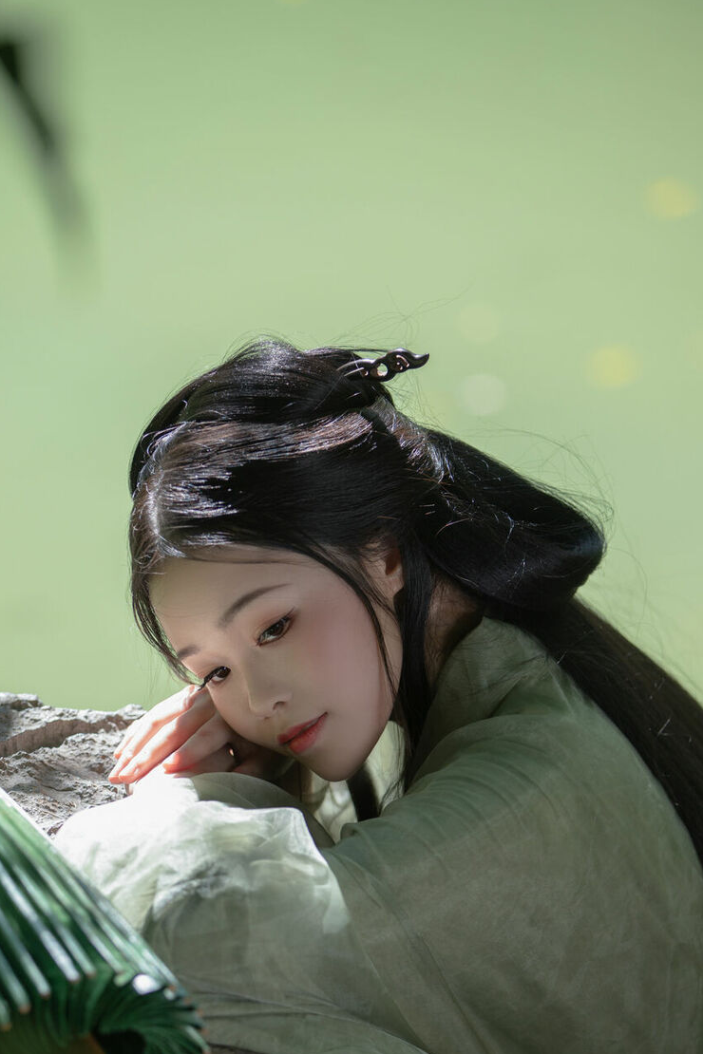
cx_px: 291
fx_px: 5155
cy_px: 676
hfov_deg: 7.8
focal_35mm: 176
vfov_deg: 11.7
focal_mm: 125
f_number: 2.8
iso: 125
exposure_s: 1/320
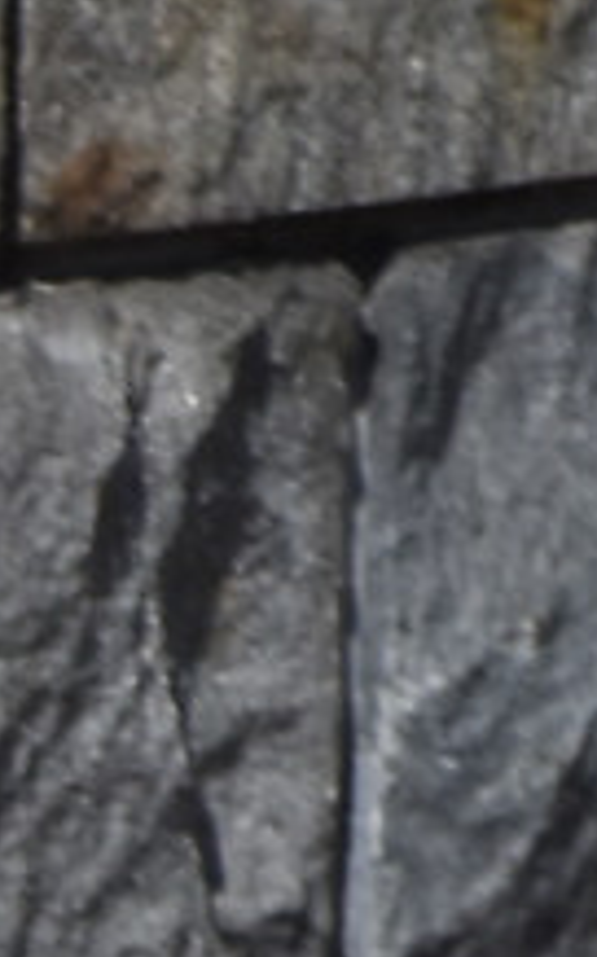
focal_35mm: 1180
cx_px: -3801
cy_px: 3086
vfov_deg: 1.8
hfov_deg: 1.1
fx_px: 30759
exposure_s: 1/1000
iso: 100
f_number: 7.1
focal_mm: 70
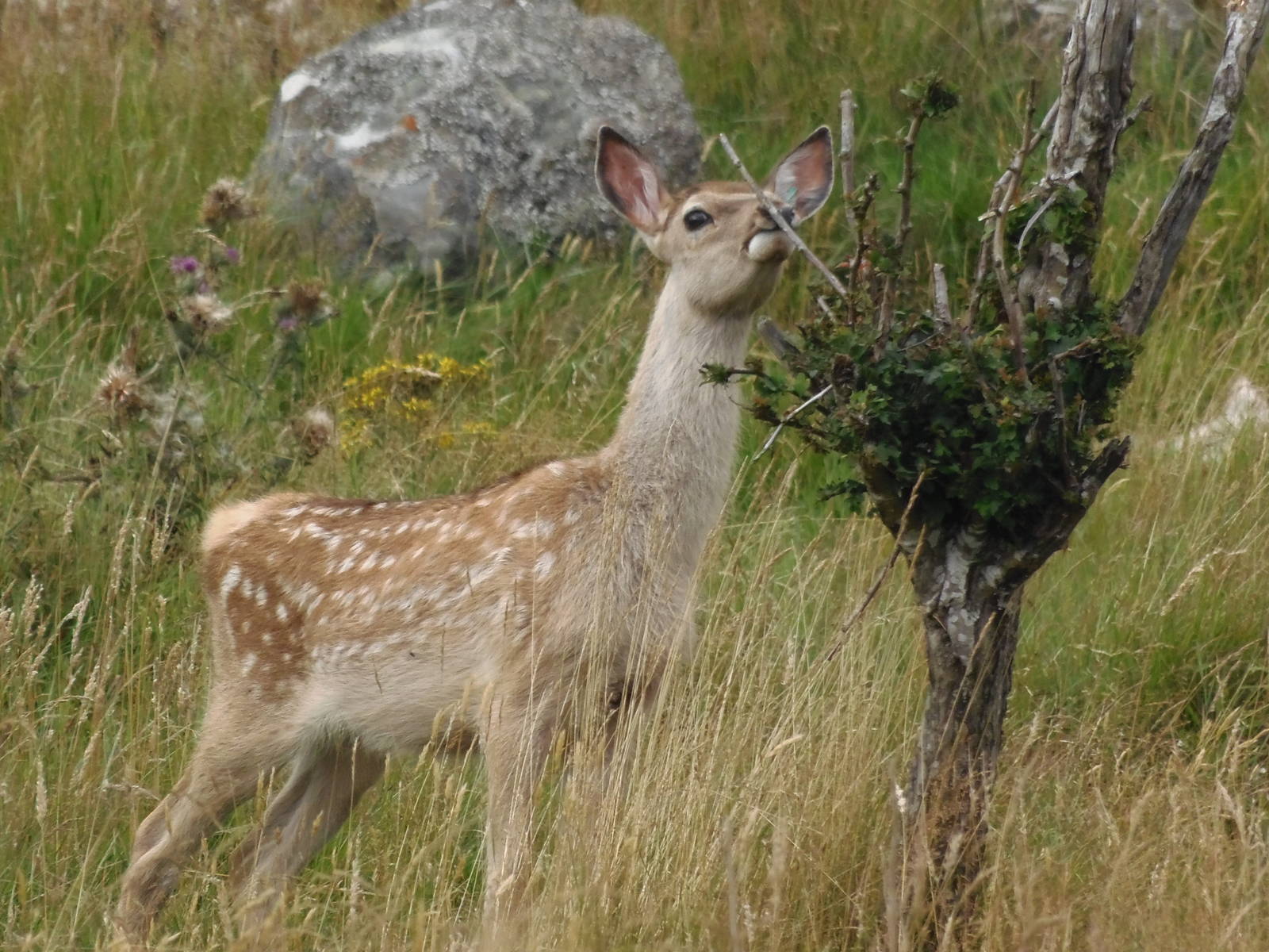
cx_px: 634
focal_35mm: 864
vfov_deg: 1.7
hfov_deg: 2.3
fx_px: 31674
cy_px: 476
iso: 200
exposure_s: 1/500
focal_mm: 154.8
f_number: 5.7
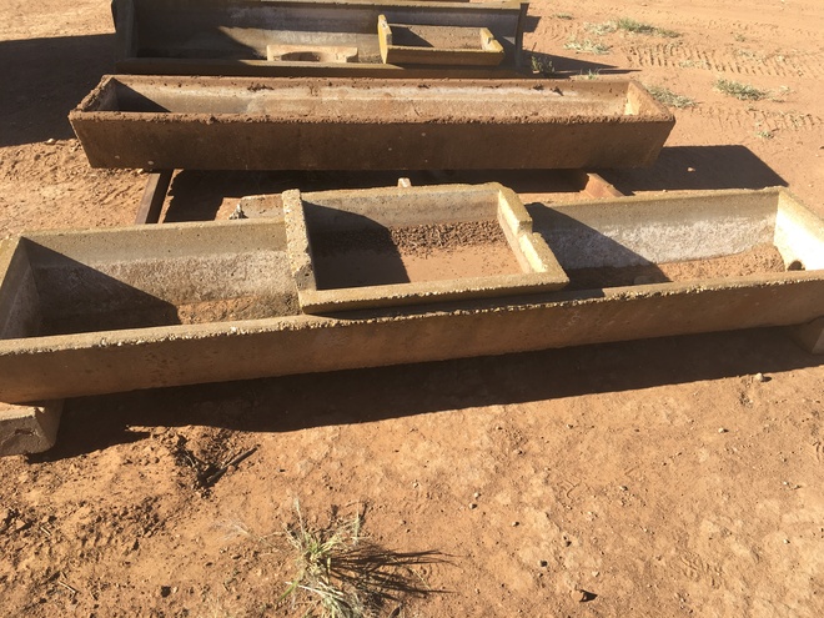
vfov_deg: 48.2
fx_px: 690
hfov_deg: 61.7
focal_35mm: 29
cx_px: 412
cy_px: 309
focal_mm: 4.15
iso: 25
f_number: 2.2
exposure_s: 1/674
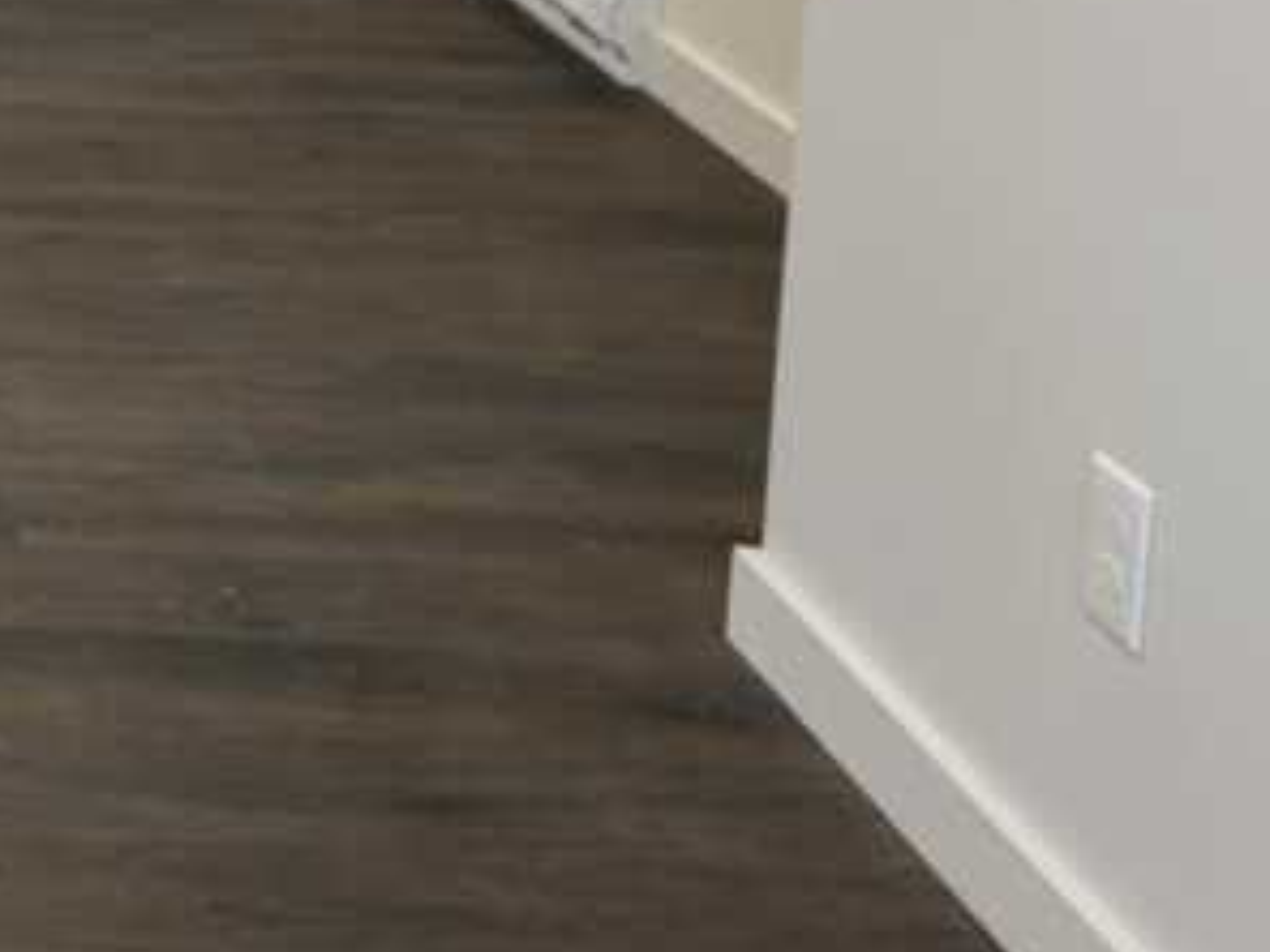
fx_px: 3302
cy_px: -613
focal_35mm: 90
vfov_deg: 14.8
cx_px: -845
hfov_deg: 18.3
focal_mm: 5.96
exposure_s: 1/60
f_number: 1.6
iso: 80
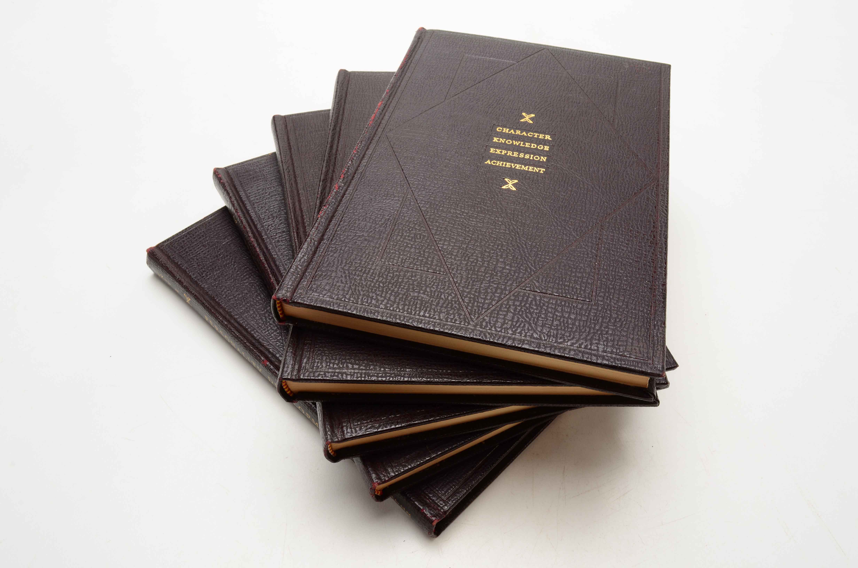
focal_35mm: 30
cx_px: 429
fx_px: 714
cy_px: 284
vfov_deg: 43.4
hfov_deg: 62.0
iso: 100
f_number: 20
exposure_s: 1/160
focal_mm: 20
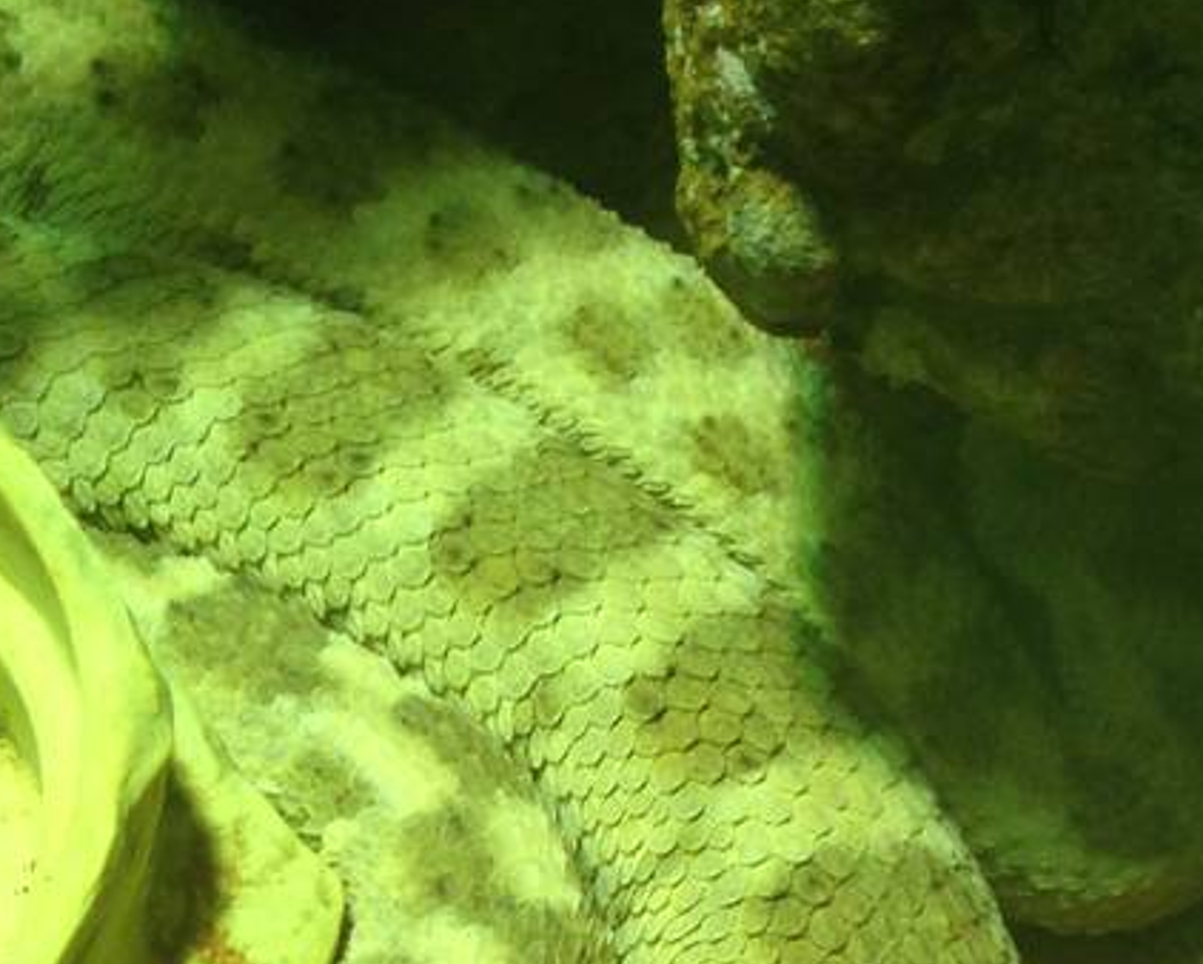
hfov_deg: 15.7
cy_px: 1169
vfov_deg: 12.3
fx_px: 4346
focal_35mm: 122
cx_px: 265
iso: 64
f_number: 2.4
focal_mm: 4.12
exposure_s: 1/20
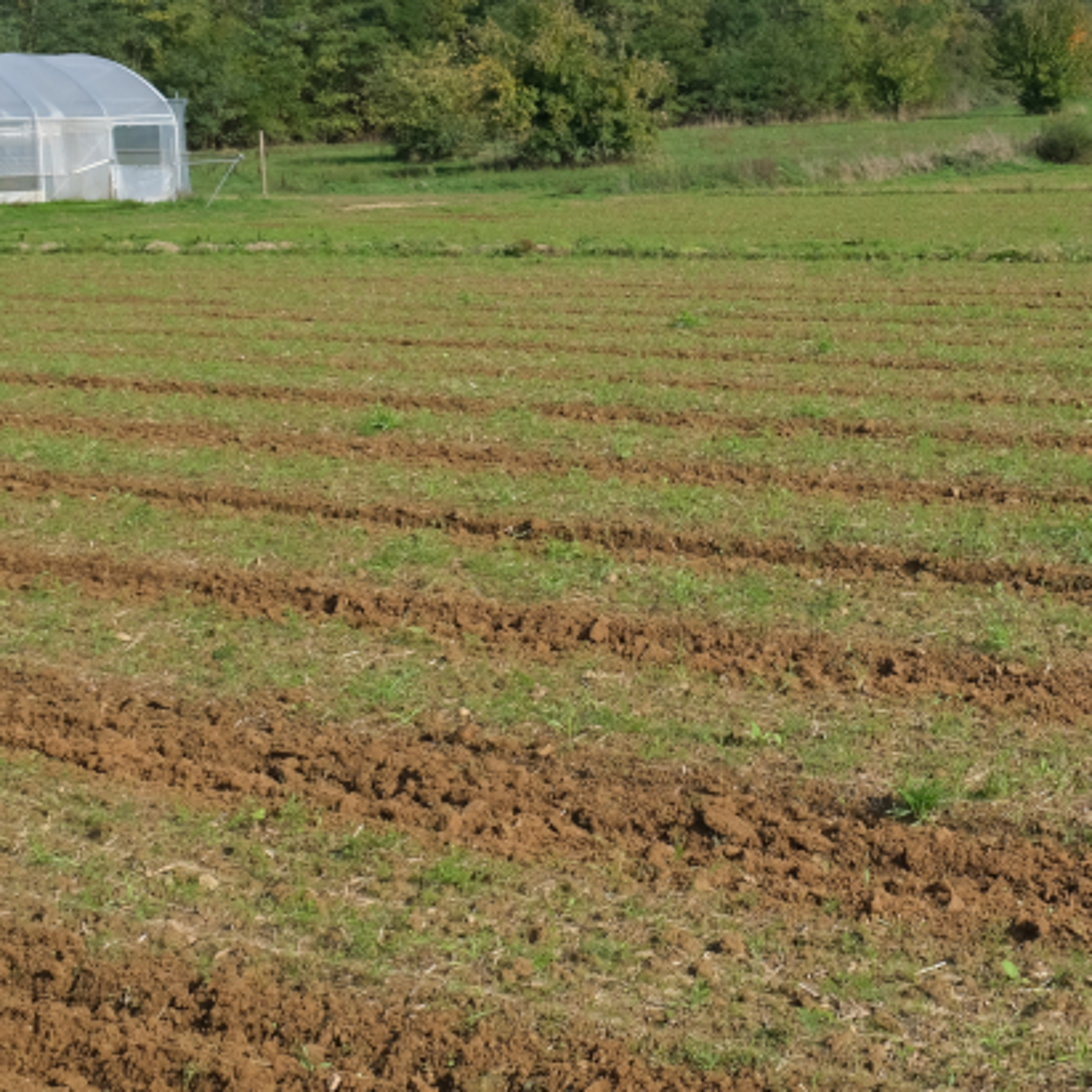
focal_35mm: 67
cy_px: 468
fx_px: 2391
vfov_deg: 25.7
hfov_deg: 24.7
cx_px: 1065
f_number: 8
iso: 320
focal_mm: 18
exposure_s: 1/450
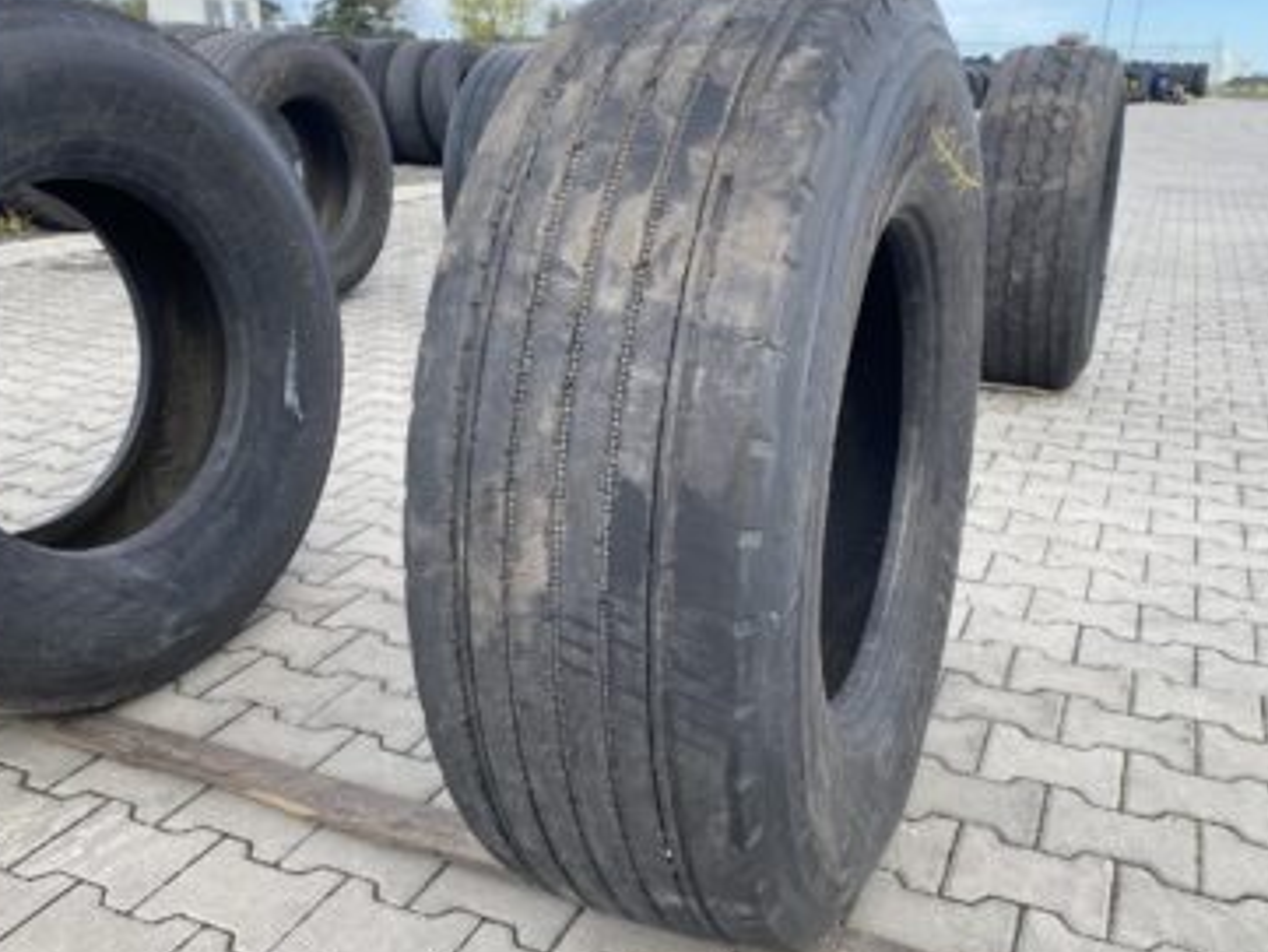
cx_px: 702
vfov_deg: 45.5
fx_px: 1136
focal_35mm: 31
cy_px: 476
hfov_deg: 58.2
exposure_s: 1/630
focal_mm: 4.25
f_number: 1.8
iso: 32
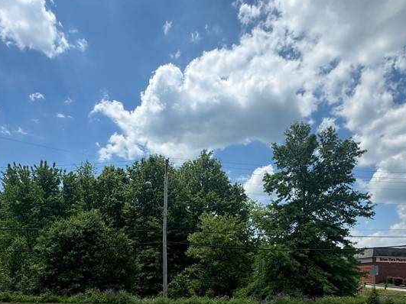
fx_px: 317
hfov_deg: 65.3
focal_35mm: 27
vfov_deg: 47.0
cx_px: 193
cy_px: 264
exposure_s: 1/1323
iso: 50
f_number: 2.2
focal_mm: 2.22
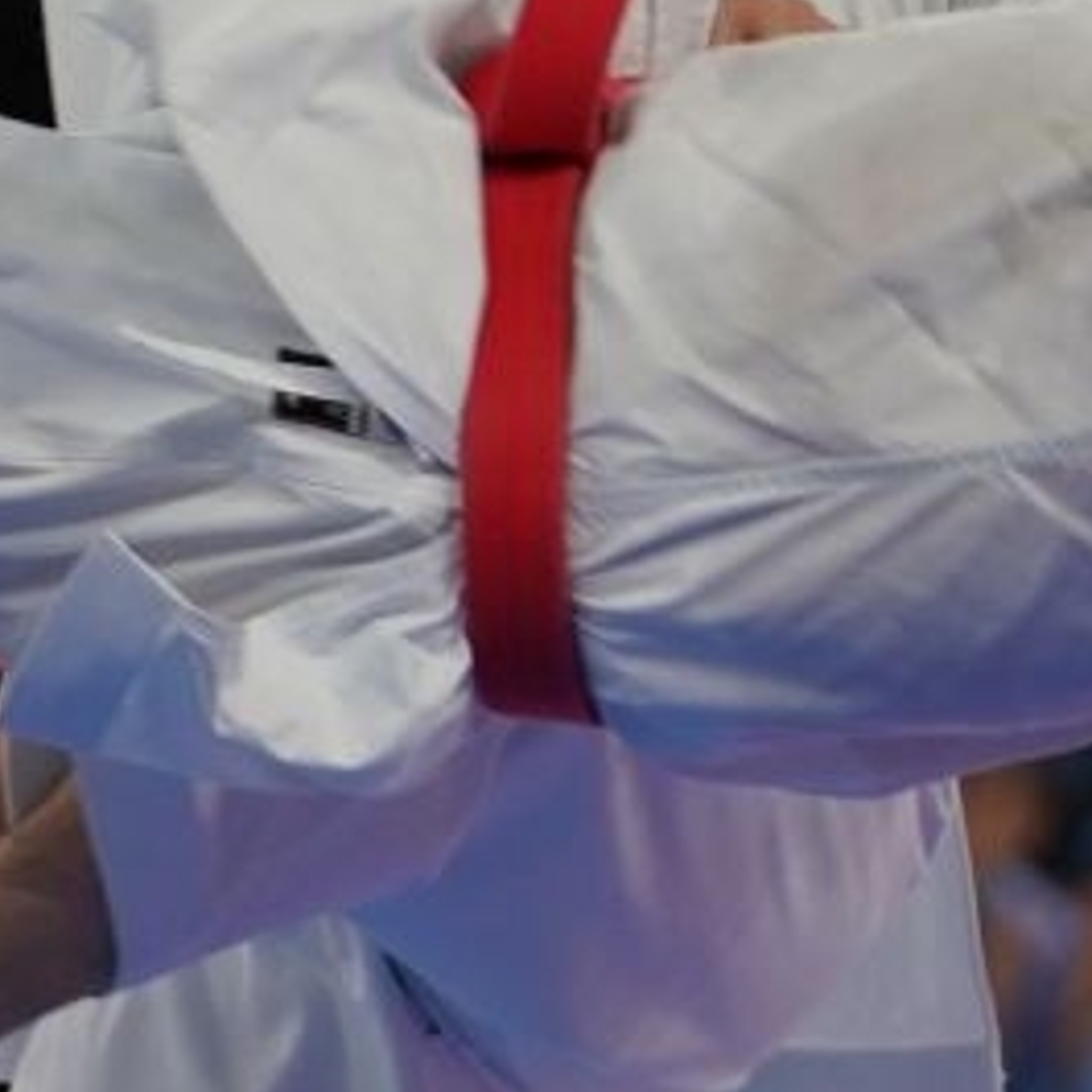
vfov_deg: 1.9
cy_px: 869
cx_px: 391
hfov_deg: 1.9
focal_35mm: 901
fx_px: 32157
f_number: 2.8
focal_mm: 156
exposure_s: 1/500
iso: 640
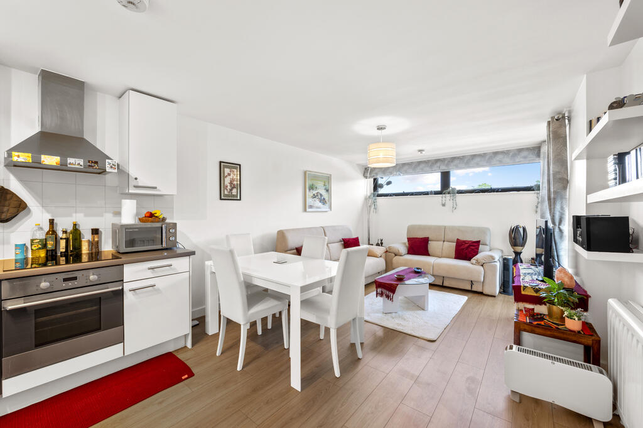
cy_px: 214
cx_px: 322
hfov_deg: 104.3
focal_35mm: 14
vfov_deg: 81.1
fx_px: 250
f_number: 16
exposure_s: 1
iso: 200
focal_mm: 14
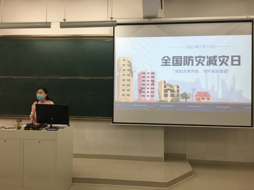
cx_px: 127
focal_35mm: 29
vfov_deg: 48.2
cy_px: 95
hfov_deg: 61.7
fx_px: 213
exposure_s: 1/33
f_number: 2.2
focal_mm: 4.15
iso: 25
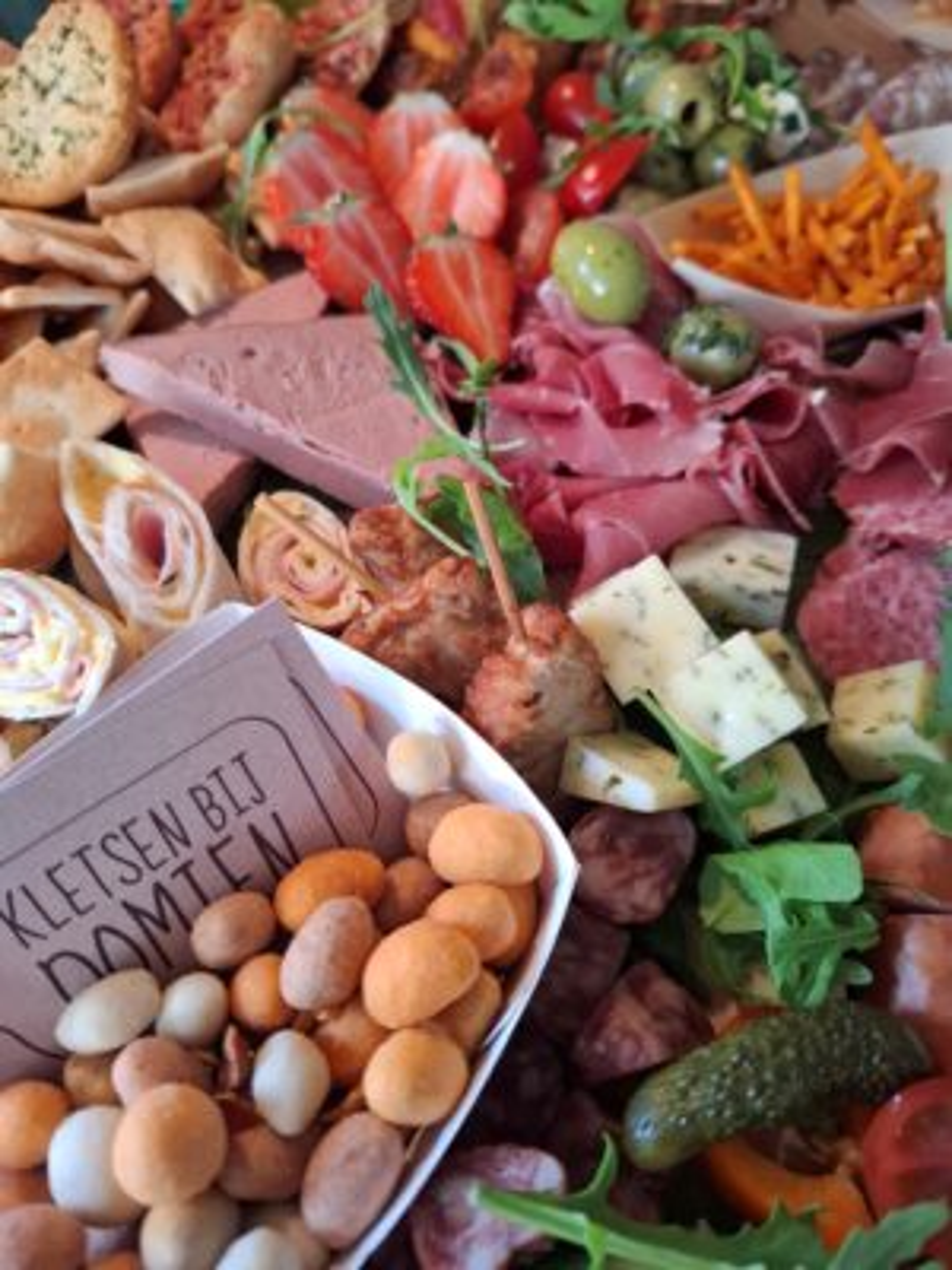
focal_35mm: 23
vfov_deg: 73.9
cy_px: 635
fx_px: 843
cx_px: 476
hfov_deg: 58.9
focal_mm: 5.54
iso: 250
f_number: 1.8
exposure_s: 1/50
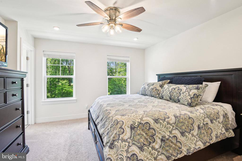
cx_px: 121
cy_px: 80
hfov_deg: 96.7
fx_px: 108
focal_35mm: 16
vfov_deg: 73.8
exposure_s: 1/30
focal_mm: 16
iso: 400
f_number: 8
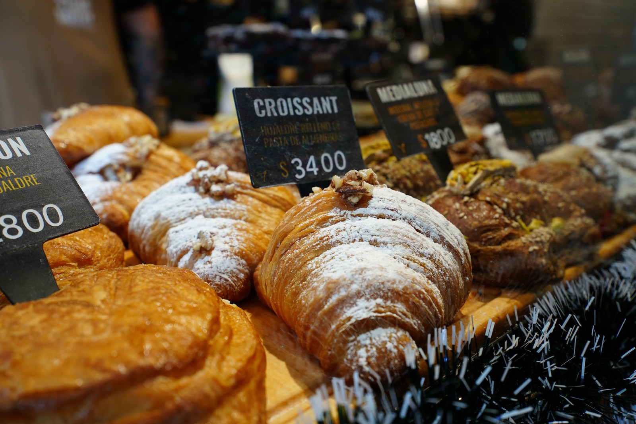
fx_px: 530
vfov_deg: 43.6
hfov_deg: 61.9
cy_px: 212
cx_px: 318
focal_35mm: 30
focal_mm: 20
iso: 320
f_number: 4
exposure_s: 1/60
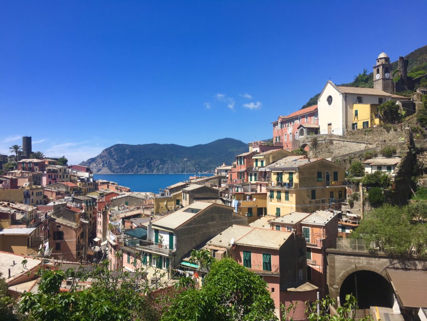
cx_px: 214
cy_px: 160
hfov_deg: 61.7
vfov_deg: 48.2
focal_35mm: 29
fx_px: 358
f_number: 2.2
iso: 25
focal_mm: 4.15
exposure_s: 1/1570
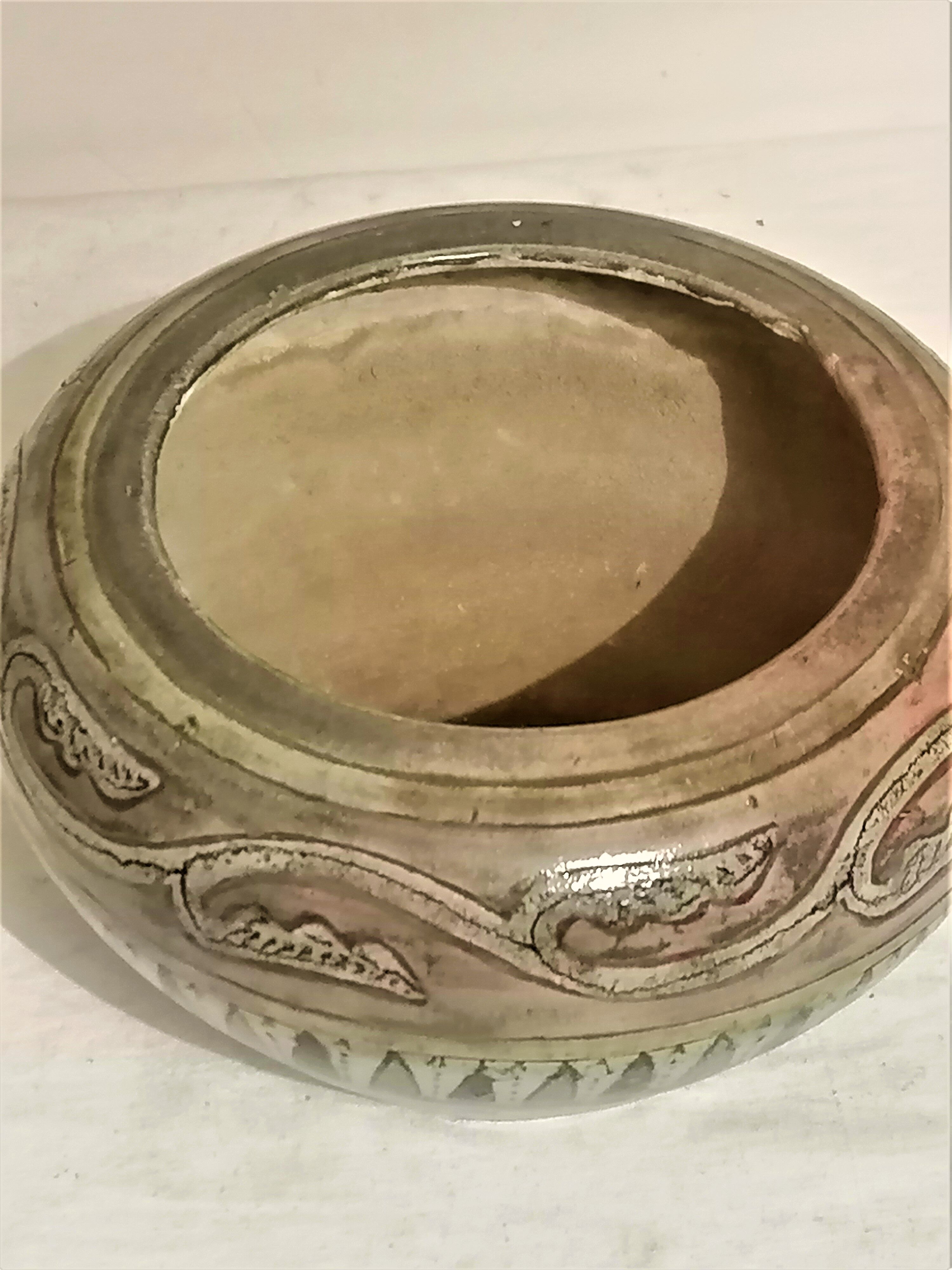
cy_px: 635
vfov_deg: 21.5
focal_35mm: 91
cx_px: 476
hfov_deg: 16.2
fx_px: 3337
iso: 400
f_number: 1.8
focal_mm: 5.4
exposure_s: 1/25
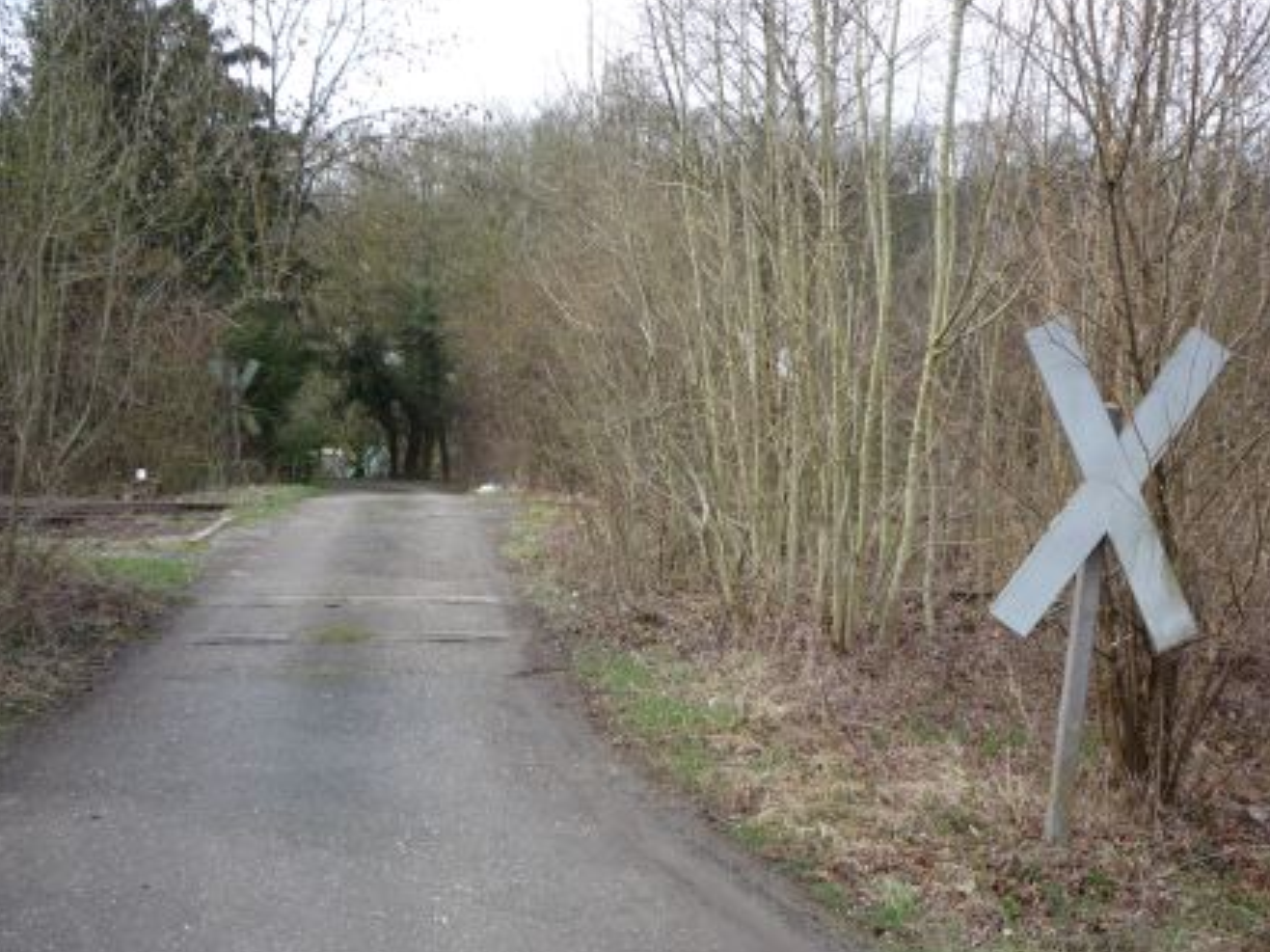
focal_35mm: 35
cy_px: 477
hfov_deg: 52.6
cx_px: 625
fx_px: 1284
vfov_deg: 40.7
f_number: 4
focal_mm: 5.2
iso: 100
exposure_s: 1/250
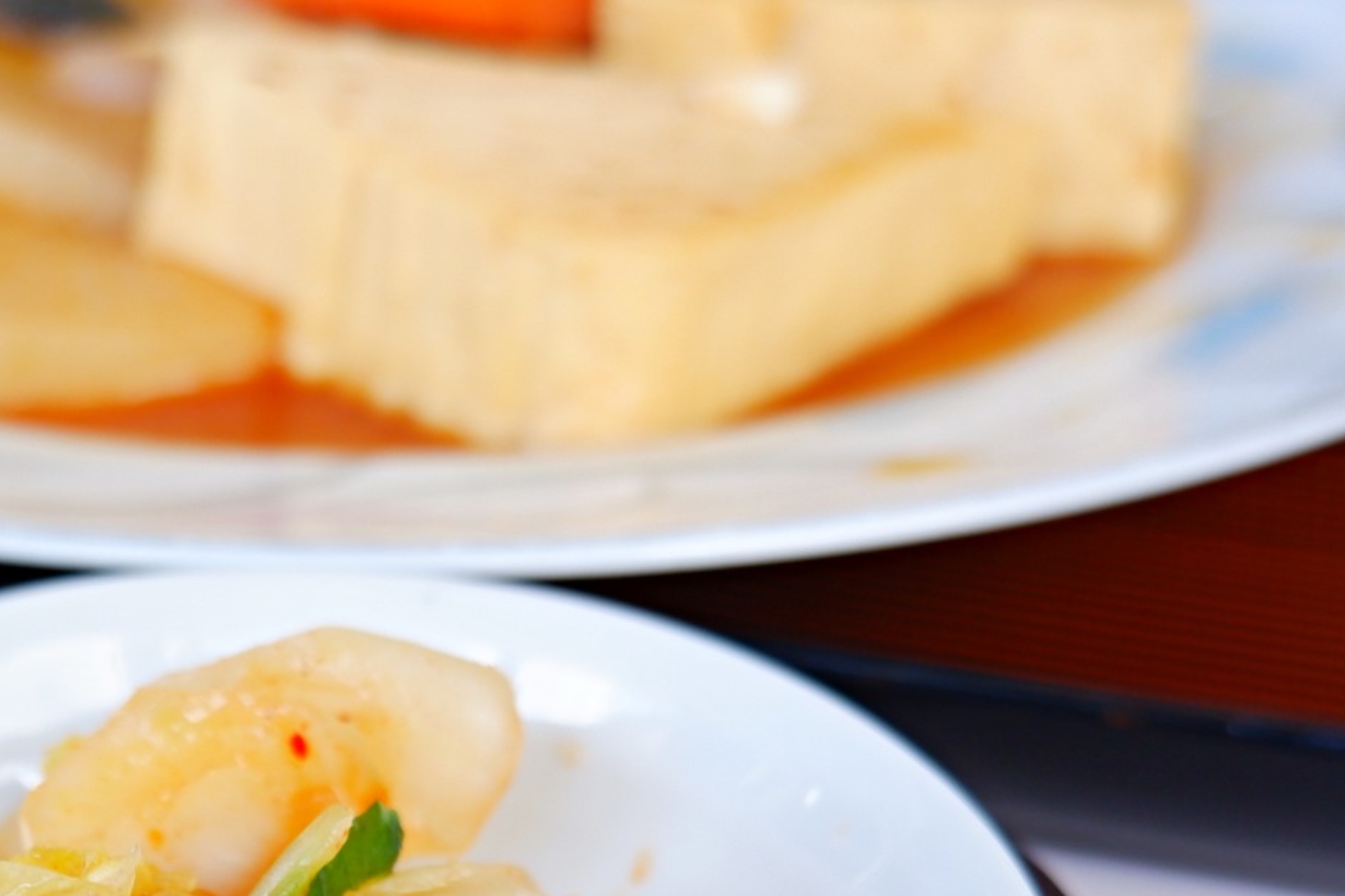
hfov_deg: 30.5
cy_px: 1068
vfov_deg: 20.2
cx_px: 142
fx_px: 2353
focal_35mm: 63
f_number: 3.5
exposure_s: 1/42
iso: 200
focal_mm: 15
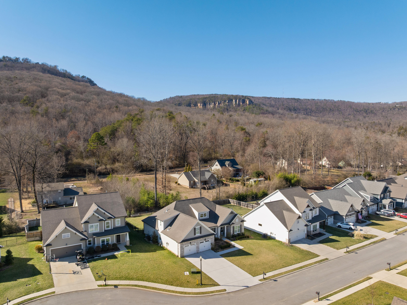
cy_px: 152
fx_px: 282
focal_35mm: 24
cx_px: 204
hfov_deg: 71.6
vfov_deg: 56.8
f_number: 8
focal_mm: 12.29
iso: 100
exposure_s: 1/200
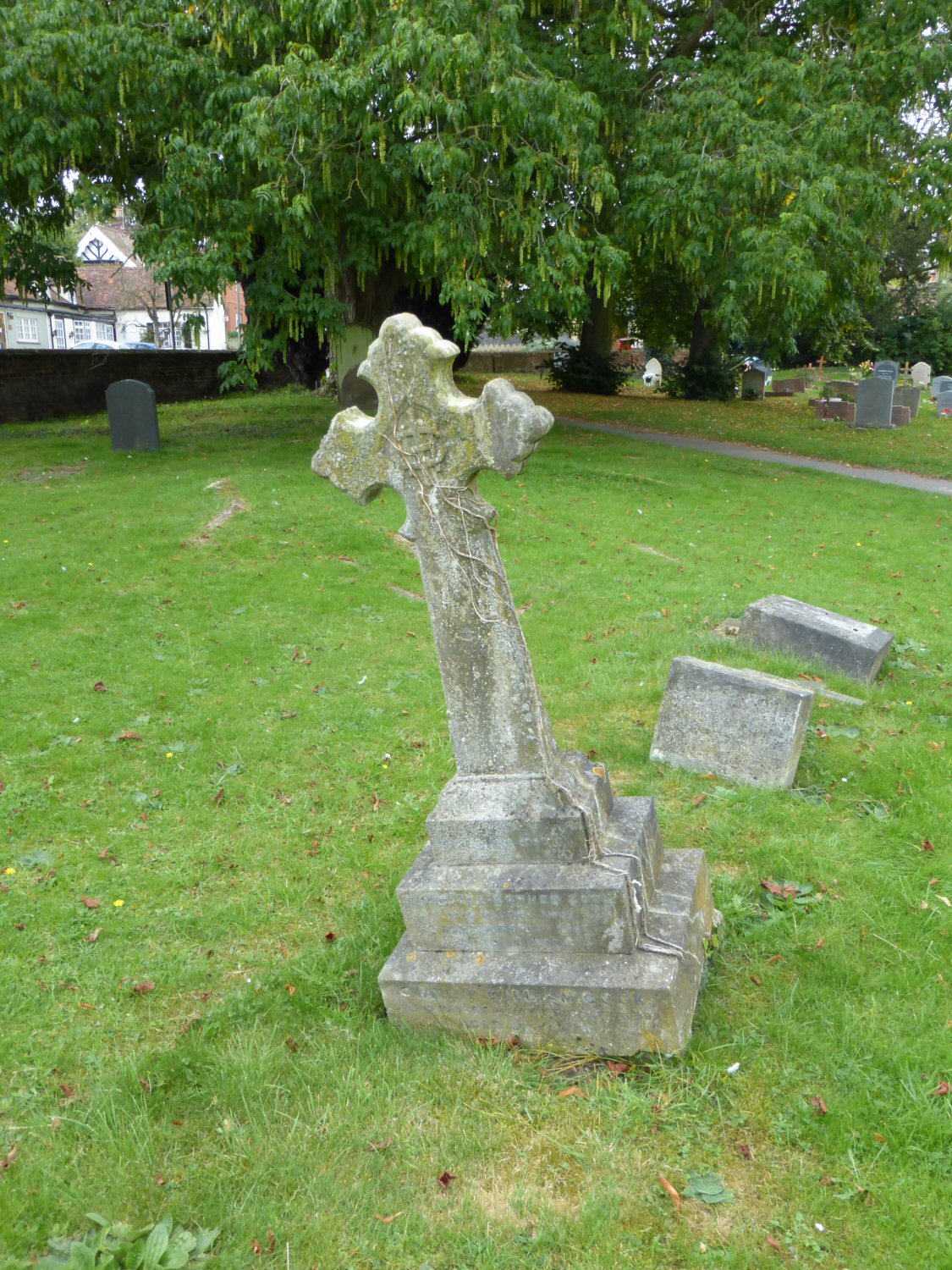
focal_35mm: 28
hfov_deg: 49.7
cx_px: 476
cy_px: 635
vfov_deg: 63.4
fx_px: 1027
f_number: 4
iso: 200
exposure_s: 1/250
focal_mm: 4.8
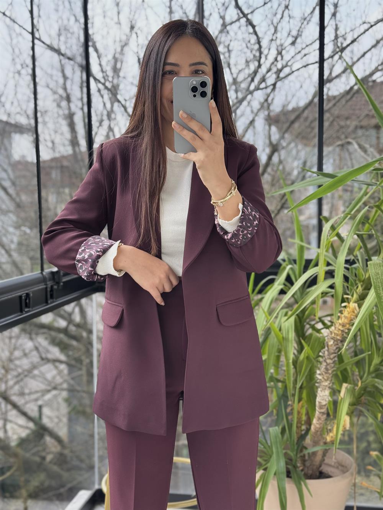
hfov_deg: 30.3
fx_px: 708
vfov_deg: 39.7
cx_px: 192
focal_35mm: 48
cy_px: 255
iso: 64
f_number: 1.78
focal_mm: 6.76
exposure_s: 1/192
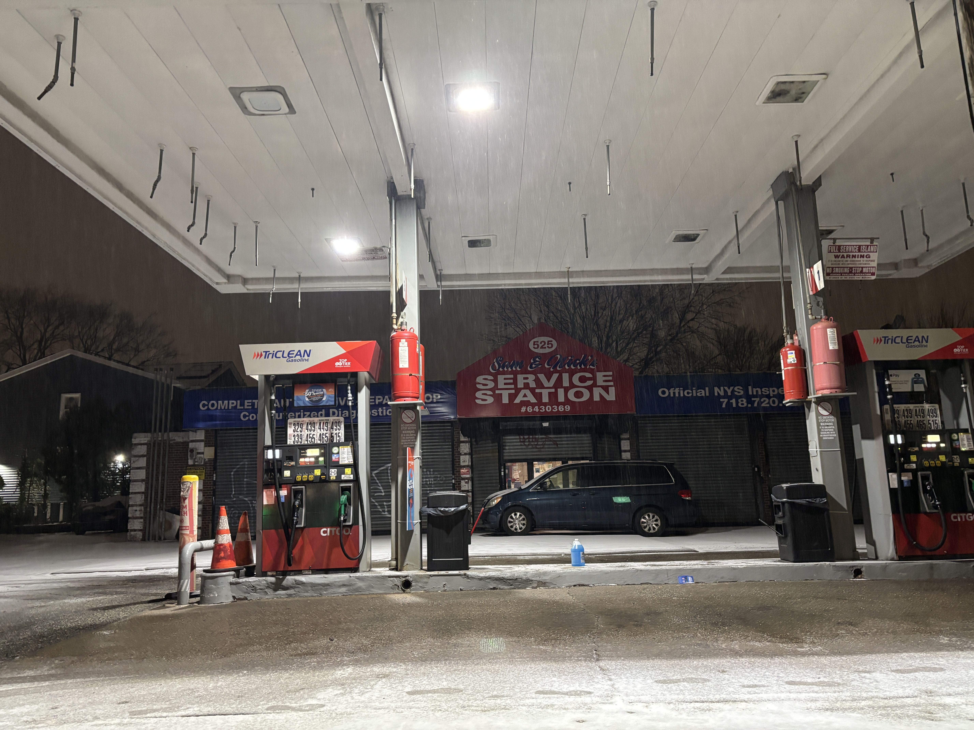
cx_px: 487
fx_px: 732
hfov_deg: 67.3
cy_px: 365
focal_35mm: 26
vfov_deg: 53.1
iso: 400
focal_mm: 5.96
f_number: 1.6
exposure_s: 1/40
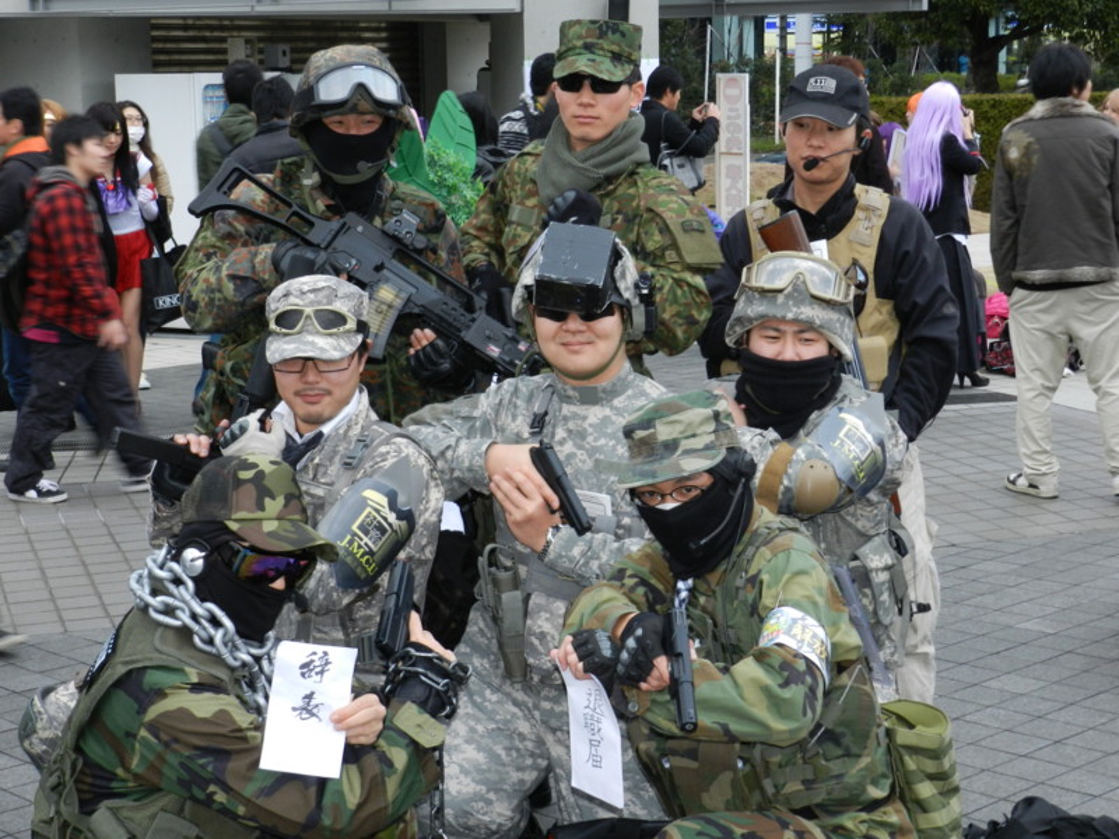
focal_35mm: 60
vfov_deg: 24.4
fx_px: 1940
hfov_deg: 32.2
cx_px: 560
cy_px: 420
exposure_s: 1/30
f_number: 4.6
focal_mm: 10.7
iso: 280
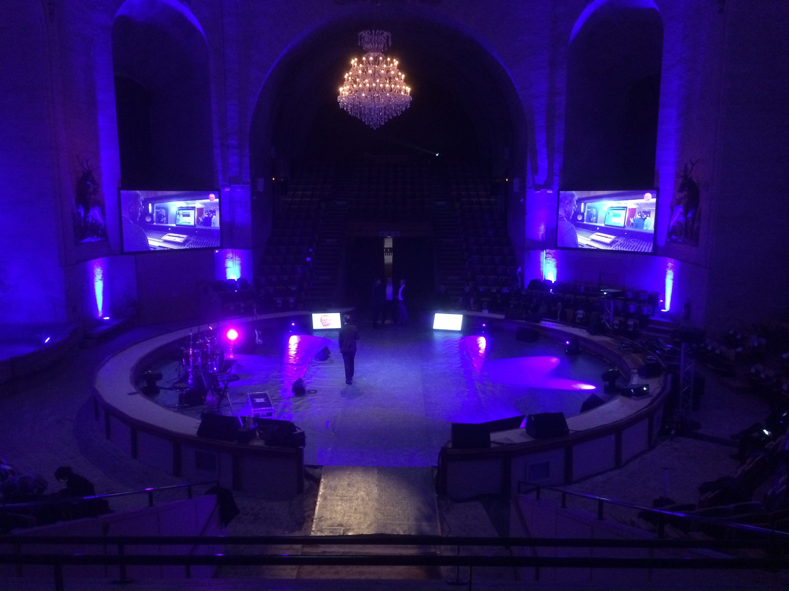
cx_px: 394
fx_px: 661
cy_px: 296
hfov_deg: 61.7
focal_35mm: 29
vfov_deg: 48.2
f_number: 2.2
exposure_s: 1/17
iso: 320
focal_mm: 4.15
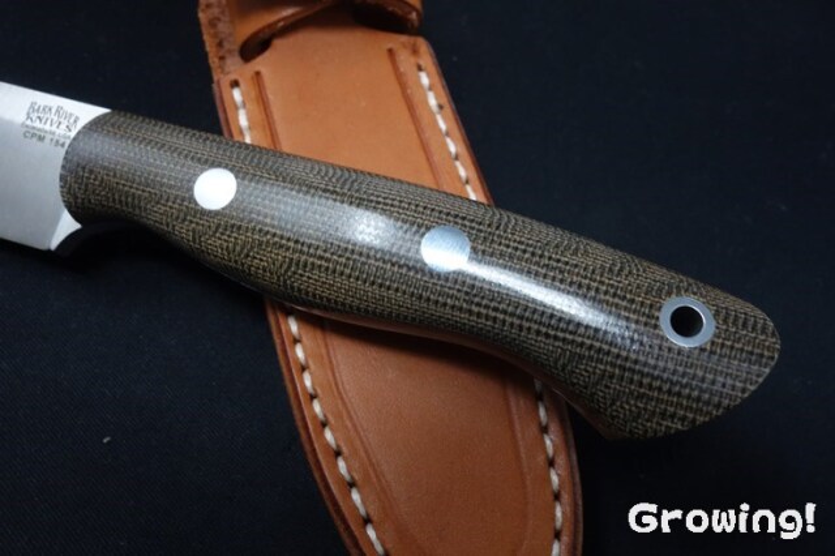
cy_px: 278
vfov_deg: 46.4
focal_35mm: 28
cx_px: 418
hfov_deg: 65.5
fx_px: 649
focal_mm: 10.4
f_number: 9
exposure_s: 1/30
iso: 640
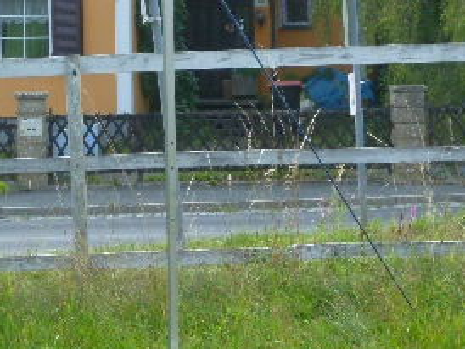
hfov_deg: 13.7
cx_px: -81
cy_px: 20
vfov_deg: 10.5
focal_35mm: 140
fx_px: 1882
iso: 100
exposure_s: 1/80
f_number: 4
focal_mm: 8.6
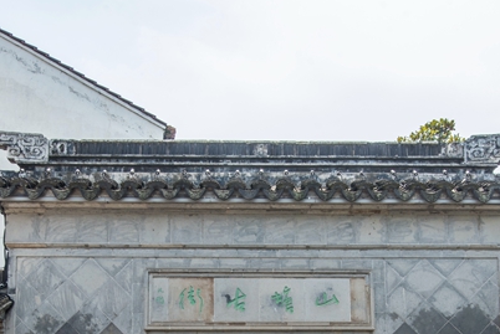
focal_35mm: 51
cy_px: 382
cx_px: 241
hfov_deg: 38.8
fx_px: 709
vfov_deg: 24.5
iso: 125
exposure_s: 1/100
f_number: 13
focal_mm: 19
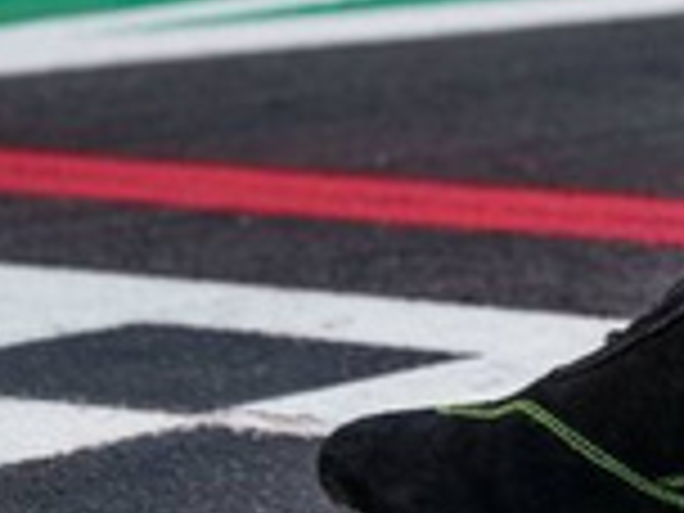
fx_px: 3497
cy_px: 153
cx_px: 1197
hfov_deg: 10.5
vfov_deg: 8.4
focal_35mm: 177
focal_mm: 50
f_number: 7.1
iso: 125
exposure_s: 1/100
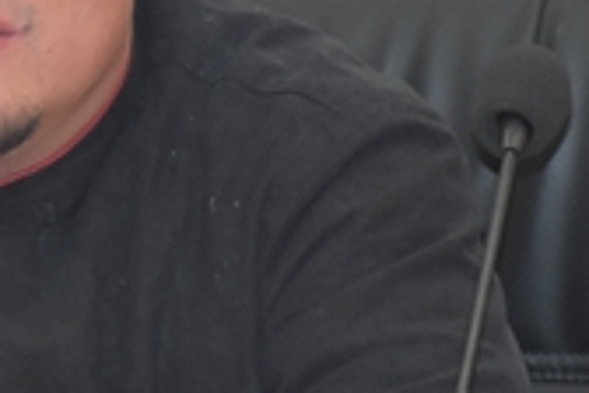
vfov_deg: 1.3
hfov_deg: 1.9
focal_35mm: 1071
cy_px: 158
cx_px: 7
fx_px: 17521
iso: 1600
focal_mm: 200
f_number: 5.6
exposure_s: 1/60
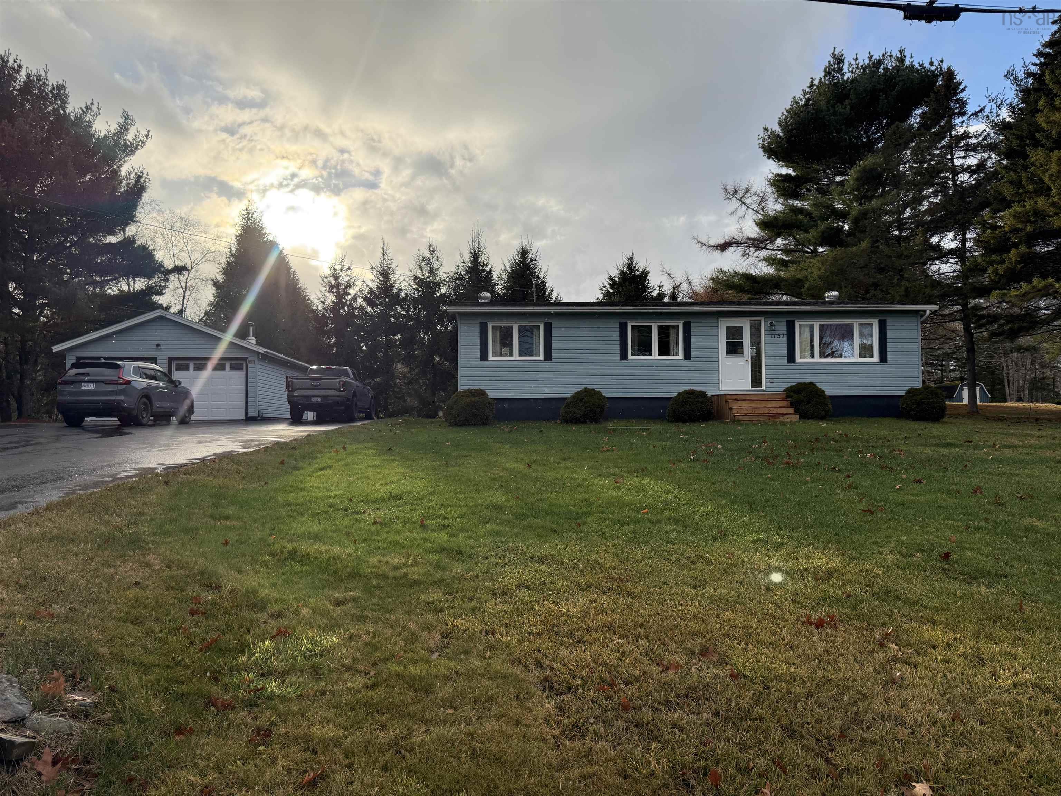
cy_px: 398
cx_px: 530
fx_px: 736
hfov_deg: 71.6
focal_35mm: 24
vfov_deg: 56.8
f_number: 1.78
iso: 100
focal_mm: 6.76
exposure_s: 1/3021
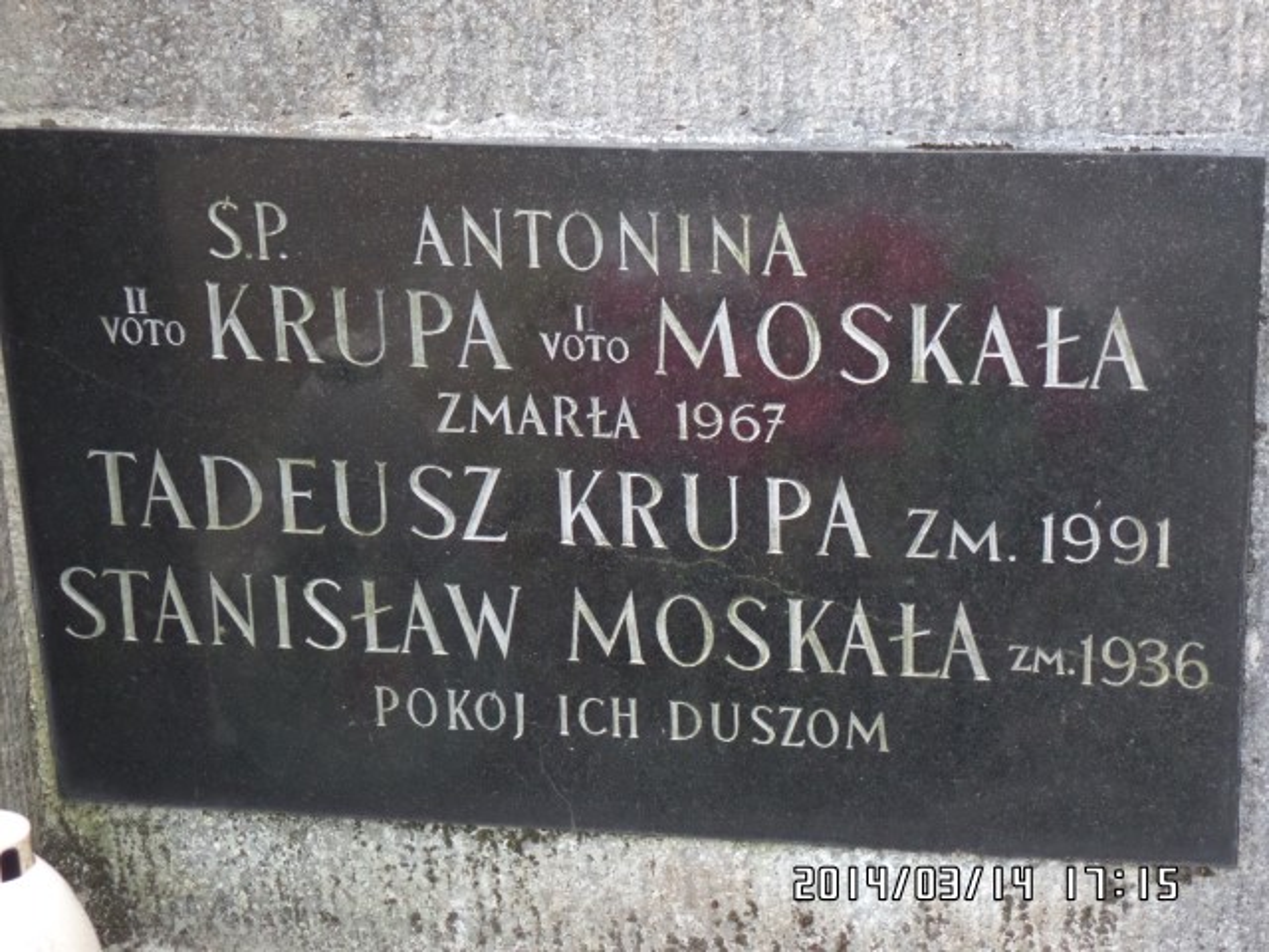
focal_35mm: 93
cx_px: 634
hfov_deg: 21.1
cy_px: 476
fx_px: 3409
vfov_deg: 15.9
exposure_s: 1/30
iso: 800
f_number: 3.9
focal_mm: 16.5
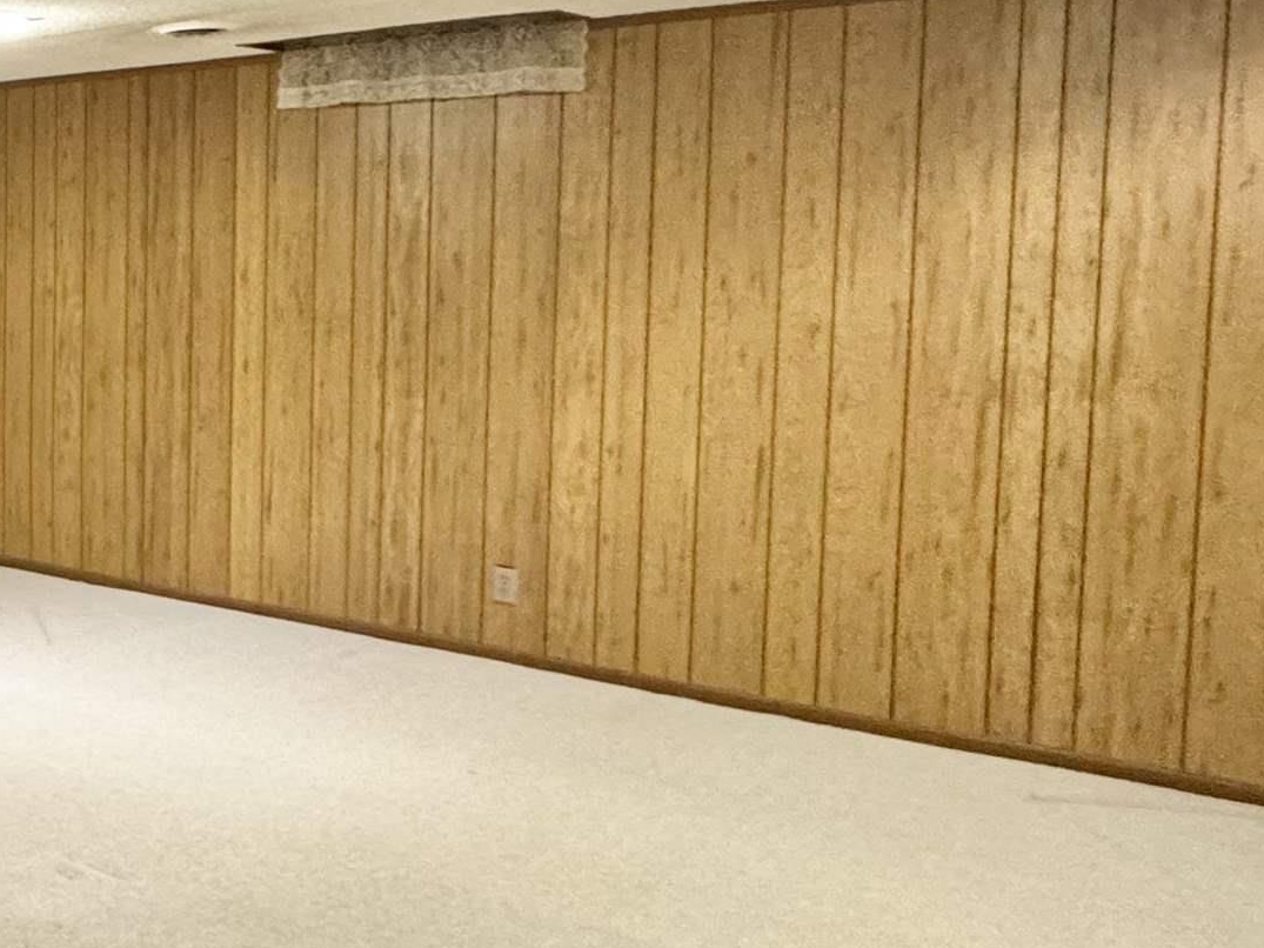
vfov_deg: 35.7
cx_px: -520
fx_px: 1460
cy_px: 334
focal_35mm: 40
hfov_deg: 31.1
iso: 500
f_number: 2.2
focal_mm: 2.22
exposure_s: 1/60
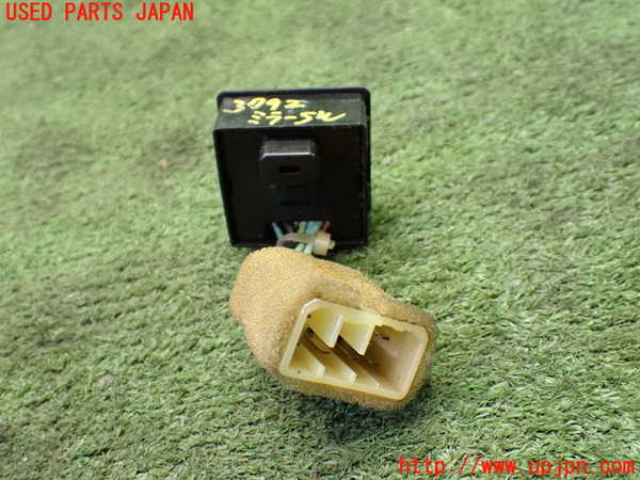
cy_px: 240
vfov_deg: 37.7
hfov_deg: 49.0
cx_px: 320
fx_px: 703
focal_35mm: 38
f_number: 2.7
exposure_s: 1/50
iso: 800
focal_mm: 6.83
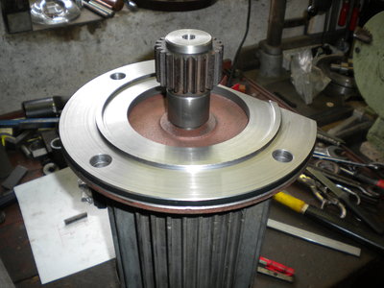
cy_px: 144
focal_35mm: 35
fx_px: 388
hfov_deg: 52.6
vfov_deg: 40.7
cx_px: 192
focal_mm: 6.3
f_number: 3.1
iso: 83
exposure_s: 1/55.7
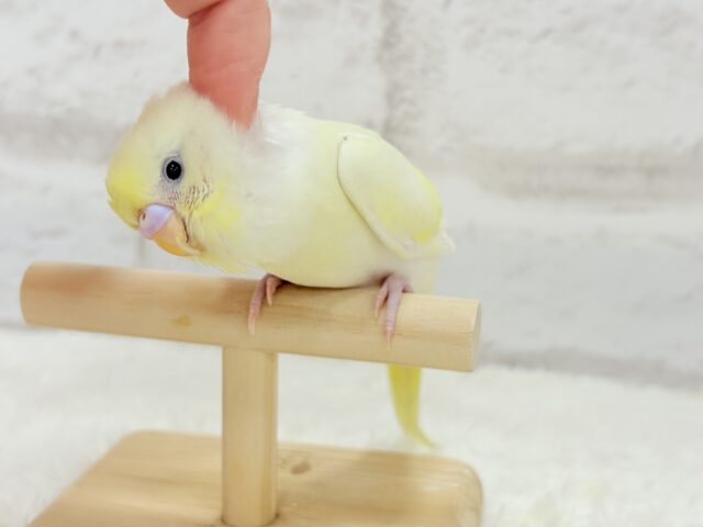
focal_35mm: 52
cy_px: 264
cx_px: 352
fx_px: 1056
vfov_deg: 28.0
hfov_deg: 36.8
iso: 80
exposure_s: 1/100
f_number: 1.6
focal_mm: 5.96
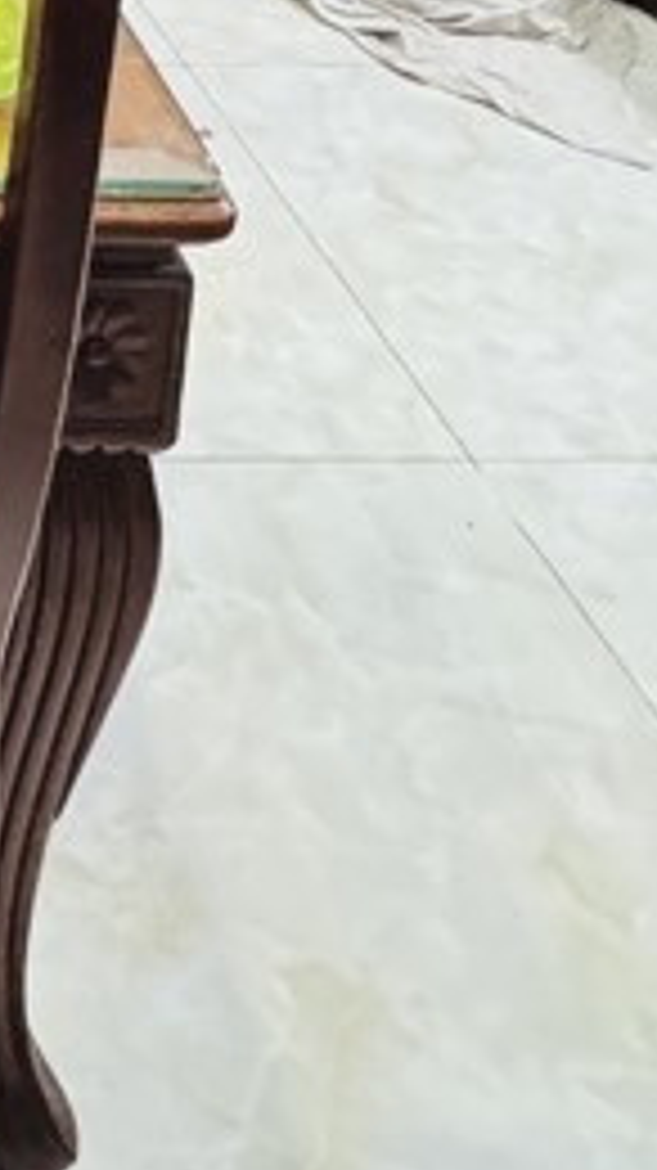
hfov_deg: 16.9
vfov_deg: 27.9
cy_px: -414
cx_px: -495
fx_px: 1861
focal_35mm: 60
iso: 1000
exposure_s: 1/50
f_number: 2.2
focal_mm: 2.22
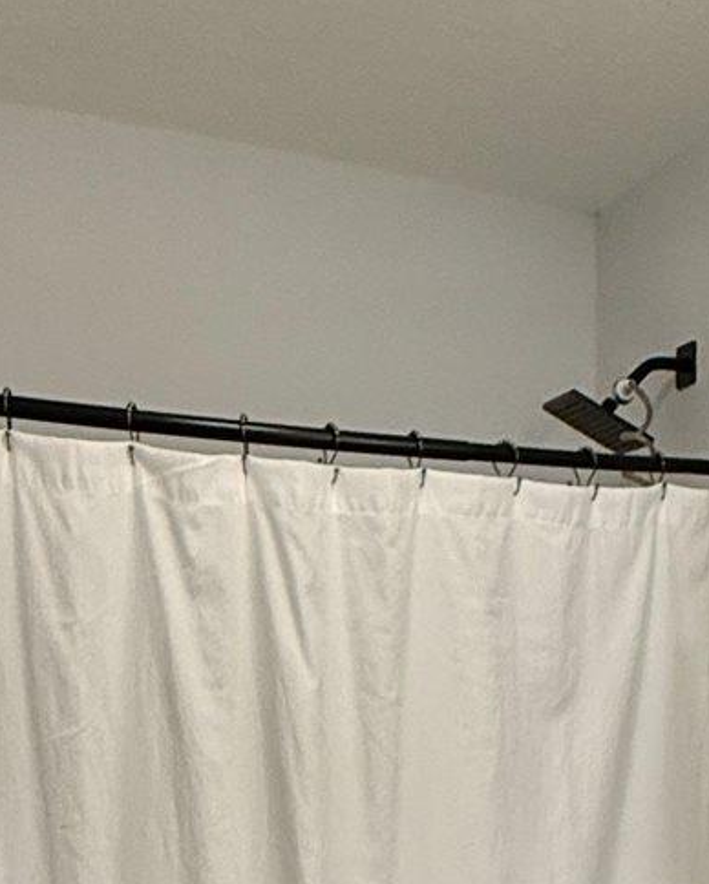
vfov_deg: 25.3
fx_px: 1703
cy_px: 1132
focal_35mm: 65
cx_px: 691
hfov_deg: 22.7
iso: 250
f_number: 2.2
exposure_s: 1/120
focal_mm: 2.22
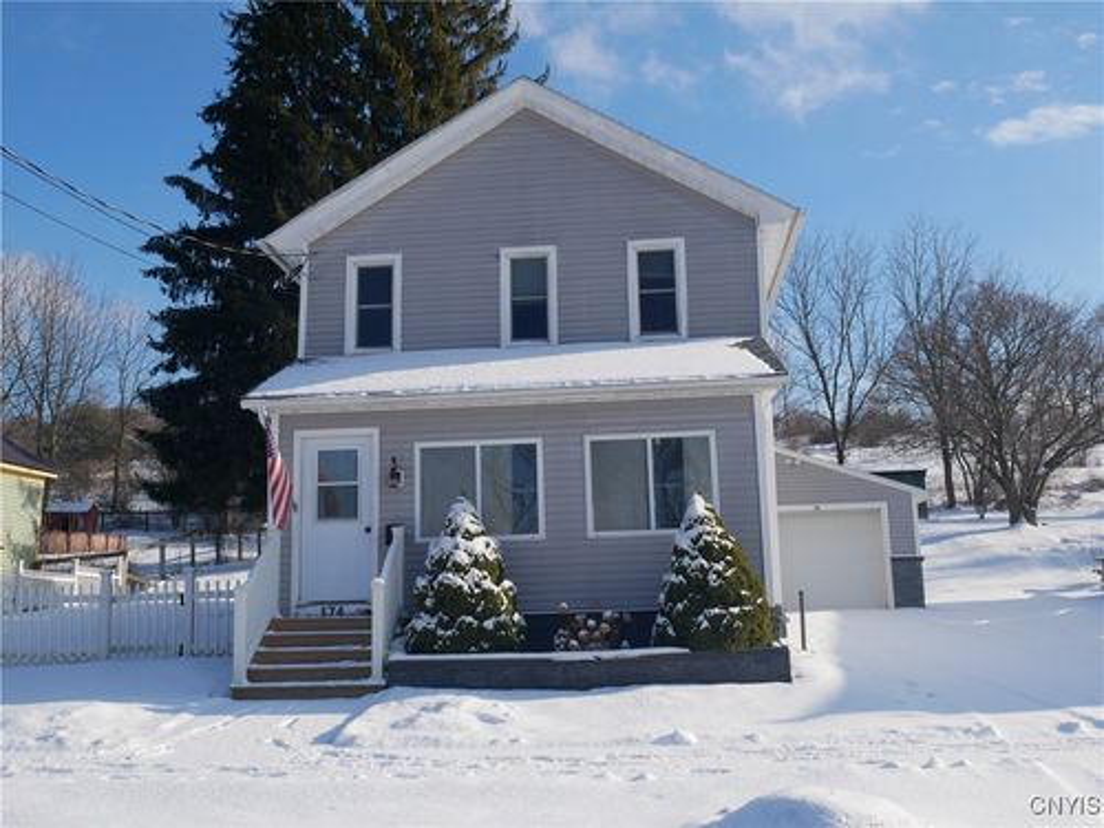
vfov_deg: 41.8
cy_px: 414
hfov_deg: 54.0
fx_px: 1084
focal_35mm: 34
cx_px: 552
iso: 200
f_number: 9
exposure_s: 1/400
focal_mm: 17
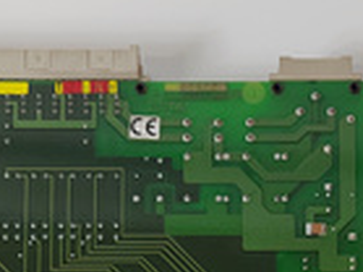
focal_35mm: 83
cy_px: 430
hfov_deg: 23.5
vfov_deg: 16.0
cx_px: 243
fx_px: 870
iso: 1106
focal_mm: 5.52
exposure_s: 1/120
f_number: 1.9
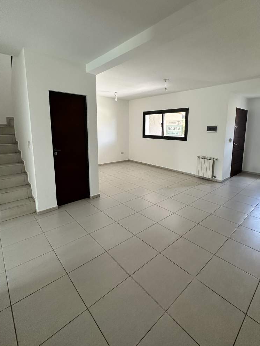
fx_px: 170
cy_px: 154
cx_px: 142
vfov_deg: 90.7
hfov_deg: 74.6
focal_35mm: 17
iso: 200
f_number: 2.2
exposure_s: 1/99
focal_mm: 2.22
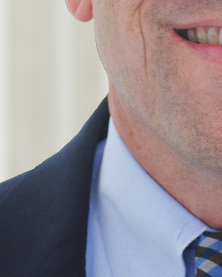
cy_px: 151
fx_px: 2851
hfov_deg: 4.4
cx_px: 265
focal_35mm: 347
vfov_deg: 5.6
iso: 100
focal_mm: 55
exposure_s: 1/160
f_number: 6.3
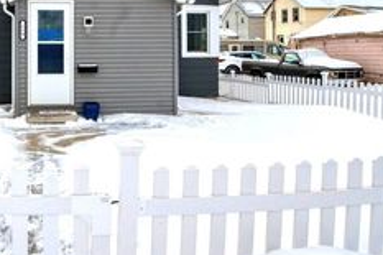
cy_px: 49
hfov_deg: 55.5
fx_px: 319
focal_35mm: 30
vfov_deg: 41.5
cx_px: 54
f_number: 8
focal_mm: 14
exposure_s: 1/3000
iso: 800
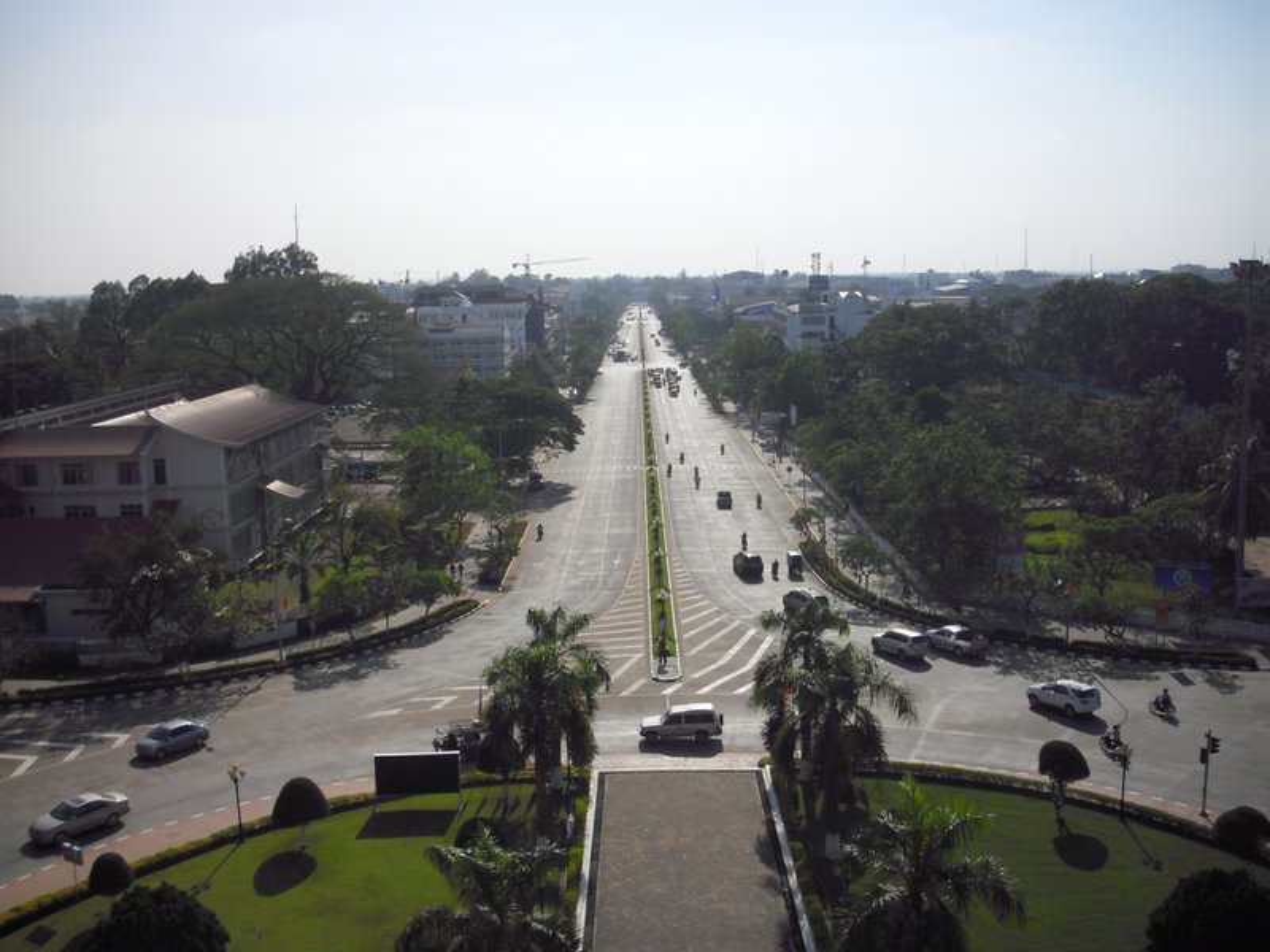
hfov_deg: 49.0
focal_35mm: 38
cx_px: 635
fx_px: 1394
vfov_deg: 37.7
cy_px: 476
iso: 100
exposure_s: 1/500
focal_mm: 6.2
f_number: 8
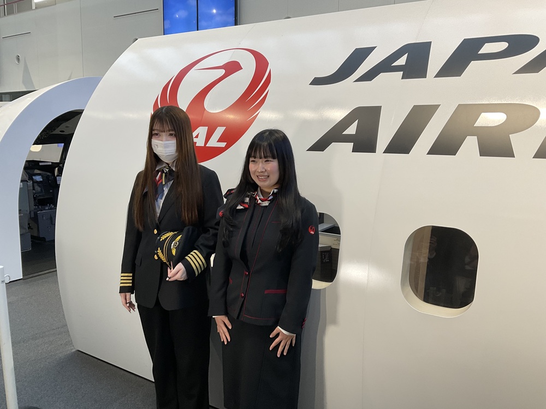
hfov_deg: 61.7
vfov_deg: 48.2
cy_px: 204
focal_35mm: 29
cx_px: 273
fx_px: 457
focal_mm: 3
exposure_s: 1/60
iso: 40
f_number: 1.8
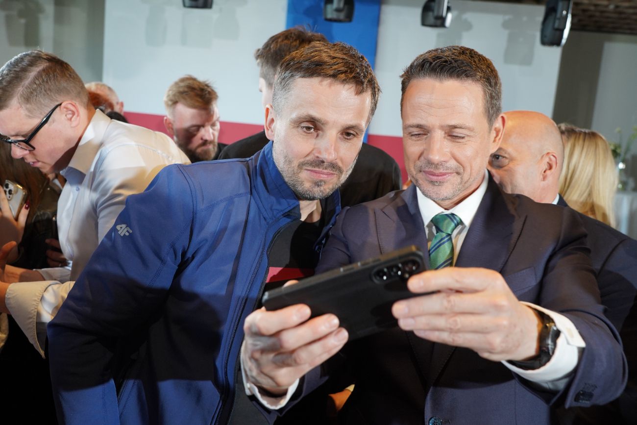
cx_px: 318
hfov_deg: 55.8
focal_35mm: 34
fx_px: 602
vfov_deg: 38.9
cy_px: 212
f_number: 5.6
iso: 1250
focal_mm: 34
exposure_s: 1/100
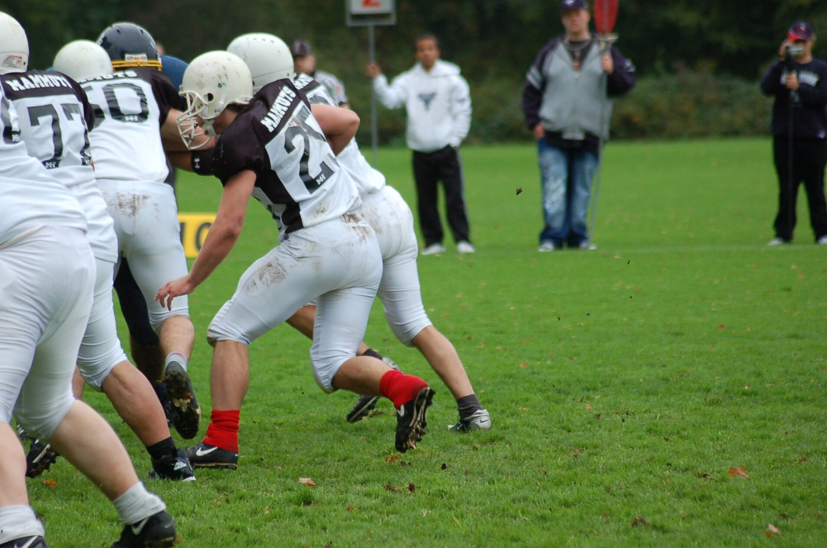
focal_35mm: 295
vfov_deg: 4.6
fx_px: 6763
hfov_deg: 7.0
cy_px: 249
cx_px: 353
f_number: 4.8
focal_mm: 170
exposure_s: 1/500
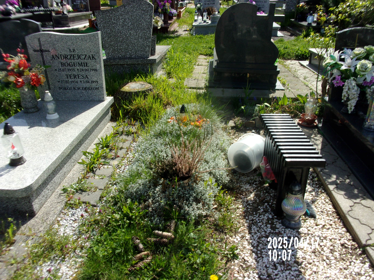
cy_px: 140
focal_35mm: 28
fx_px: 303
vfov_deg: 49.7
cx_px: 187
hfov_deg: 63.4
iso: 80
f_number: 10.8
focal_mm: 5.1
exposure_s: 1/70
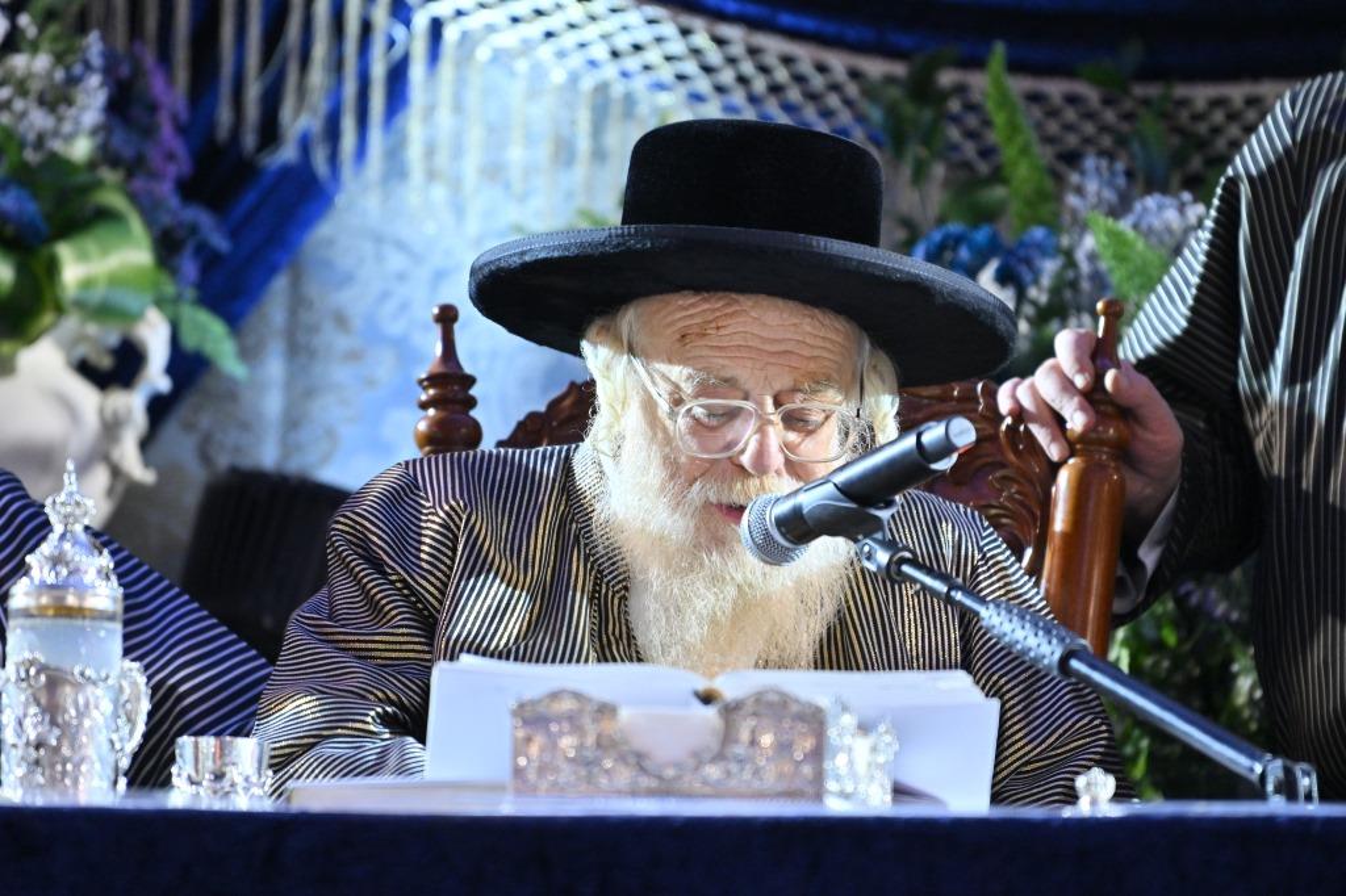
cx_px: 673
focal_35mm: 300
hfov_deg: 6.9
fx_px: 11212
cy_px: 448
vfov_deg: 4.6
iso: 640
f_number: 2.8
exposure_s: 1/320
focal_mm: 200
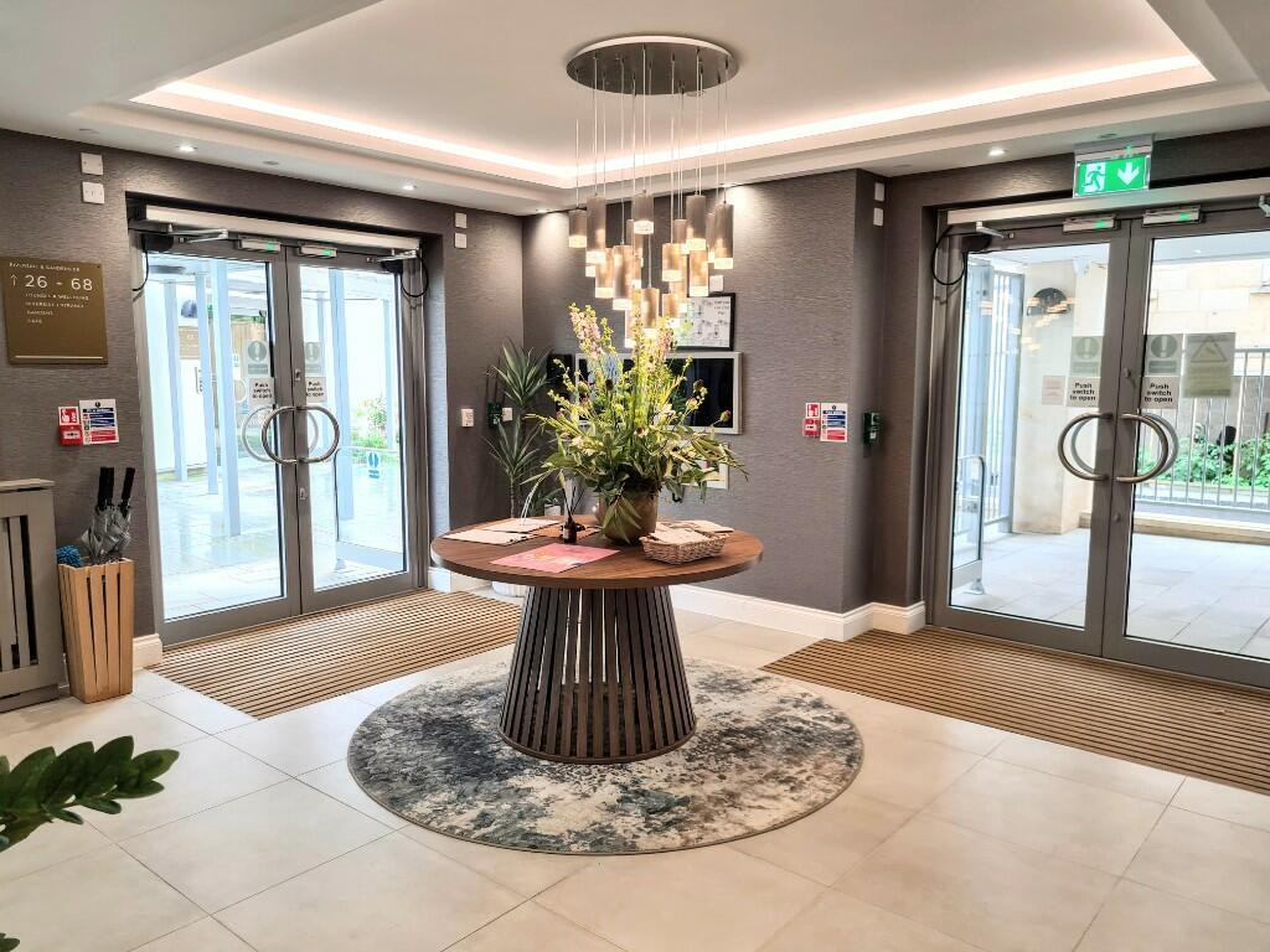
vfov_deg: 53.1
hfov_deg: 67.3
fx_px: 954
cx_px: 635
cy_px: 476
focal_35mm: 26
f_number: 1.8
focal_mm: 5.4
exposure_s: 1/100
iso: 100
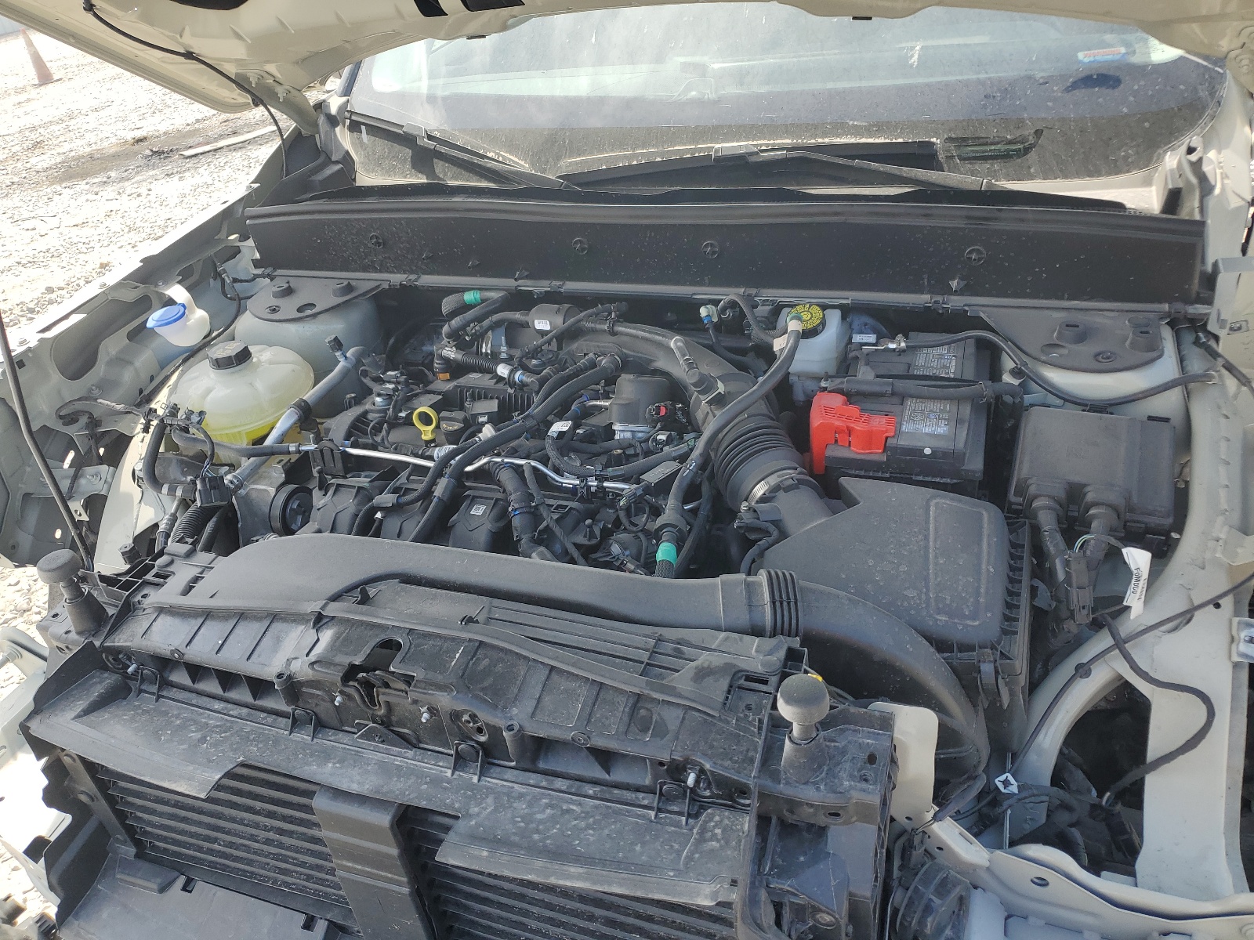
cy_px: 470
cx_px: 627
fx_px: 942
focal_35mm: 26
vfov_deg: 53.1
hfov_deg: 67.3
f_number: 1.5
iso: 50
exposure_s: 1/769
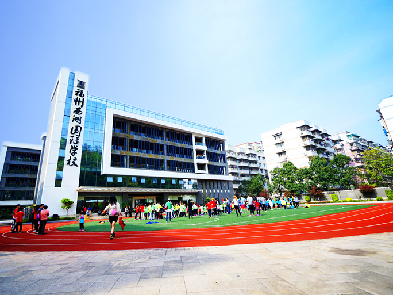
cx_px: 179
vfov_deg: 71.6
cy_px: 143
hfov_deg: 87.5
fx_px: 204
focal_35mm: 18
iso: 200
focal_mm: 16
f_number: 2.8
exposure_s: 1/2000
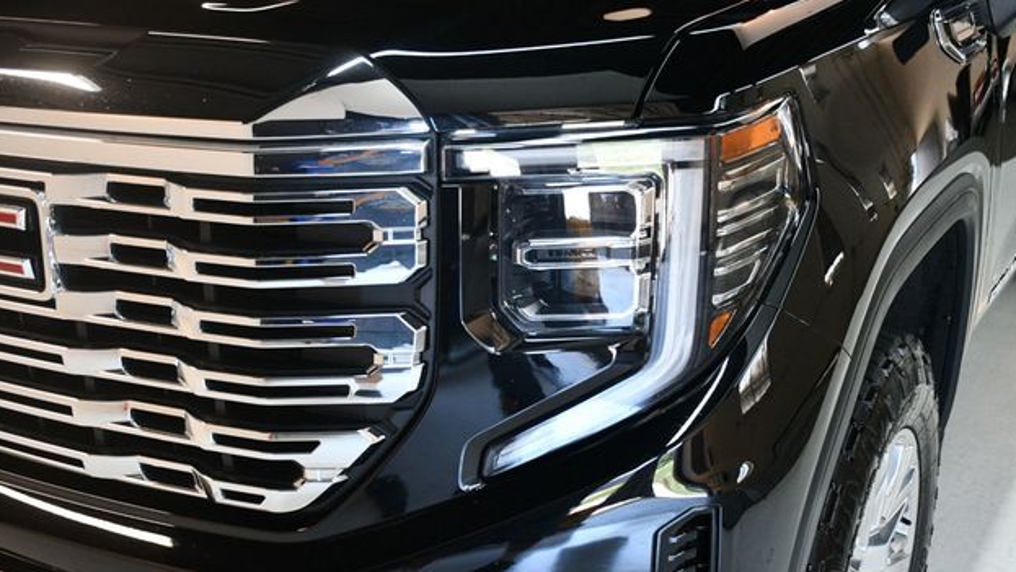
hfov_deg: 47.3
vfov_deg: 27.7
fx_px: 1159
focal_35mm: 43
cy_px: 321
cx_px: 514
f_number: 4
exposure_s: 1/125
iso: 1400
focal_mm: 27
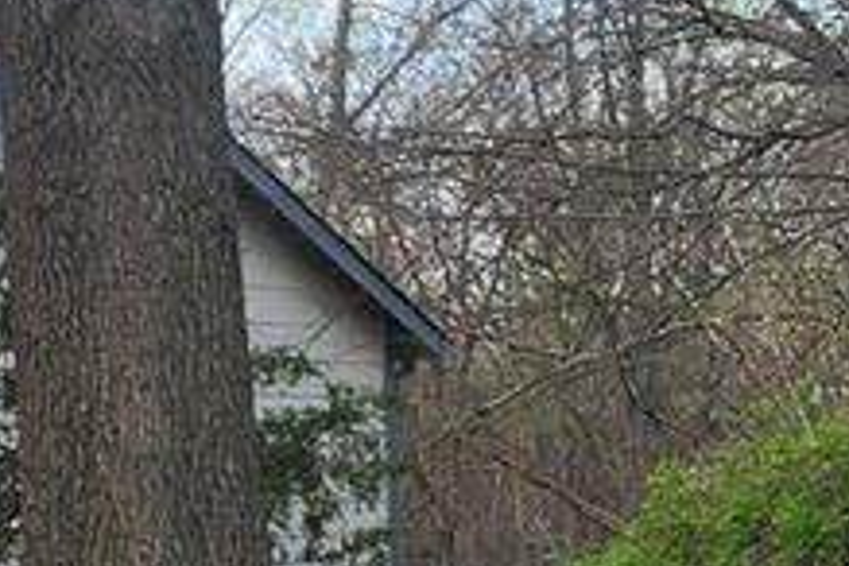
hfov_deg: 15.6
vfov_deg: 10.4
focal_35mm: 131
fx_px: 3089
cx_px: 620
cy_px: 438
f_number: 1.8
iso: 12
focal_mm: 6.4
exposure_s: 1/316
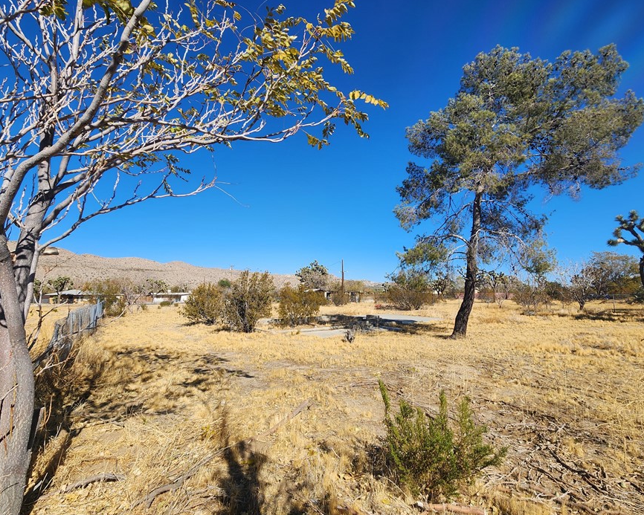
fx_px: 286
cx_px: 338
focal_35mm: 15
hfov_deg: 96.7
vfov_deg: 84.0
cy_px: 257
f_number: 2.2
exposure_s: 1/2094
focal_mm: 2.2
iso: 50
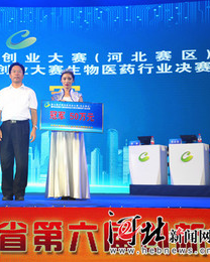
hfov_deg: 21.7
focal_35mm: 69
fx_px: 536
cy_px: 132
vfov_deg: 27.5
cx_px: 20
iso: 400
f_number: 4.5
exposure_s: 1/80
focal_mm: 32
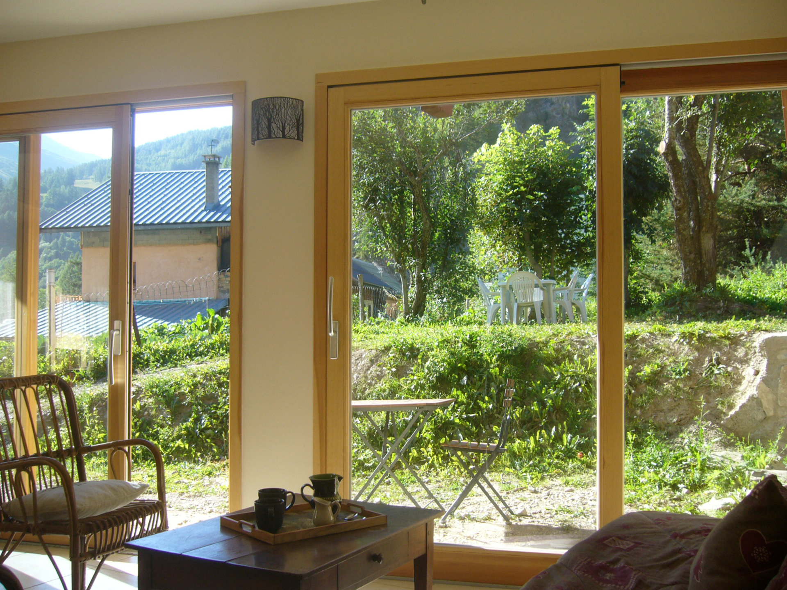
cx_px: 394
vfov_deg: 40.7
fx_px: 796
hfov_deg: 52.6
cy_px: 295
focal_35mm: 35
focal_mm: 5.8
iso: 80
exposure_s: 1/160
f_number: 2.8
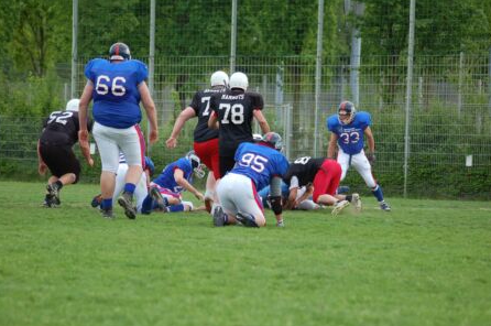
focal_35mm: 206
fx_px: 2799
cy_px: 163
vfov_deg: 6.7
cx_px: 245
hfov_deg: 10.0
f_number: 4.5
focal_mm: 135
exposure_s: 1/800
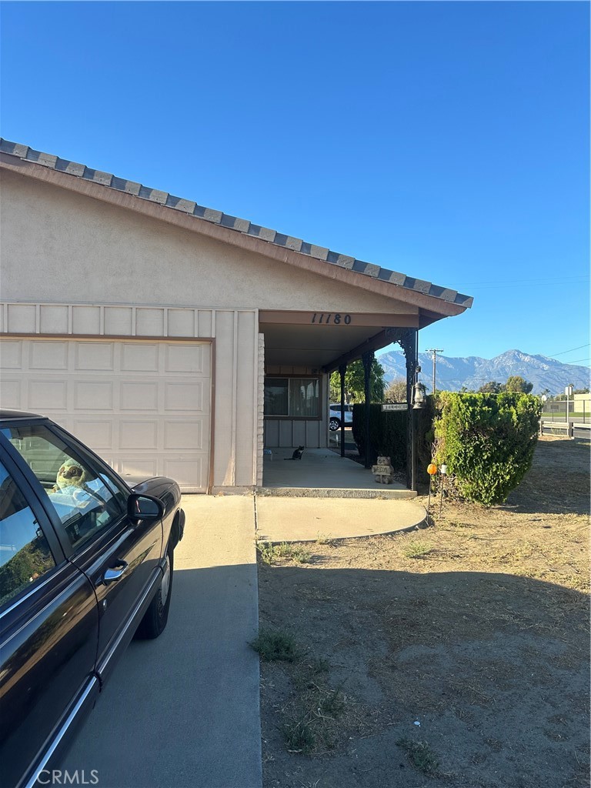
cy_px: 394
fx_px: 546
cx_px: 296
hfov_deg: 56.8
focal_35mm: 24
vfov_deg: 71.6
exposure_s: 1/1916
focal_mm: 6.86
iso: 80
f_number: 1.78
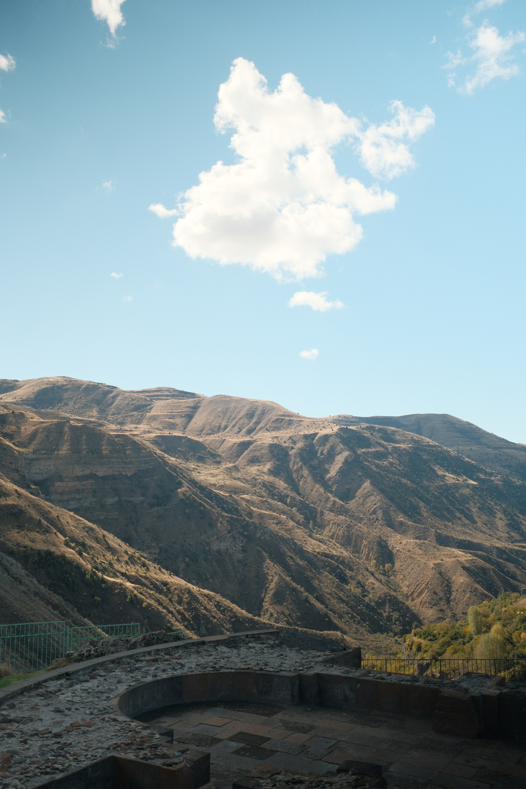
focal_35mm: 35
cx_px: 263
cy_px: 394
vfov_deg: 54.4
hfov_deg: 37.9
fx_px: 767
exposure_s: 1/140
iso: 640
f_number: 2
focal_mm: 23
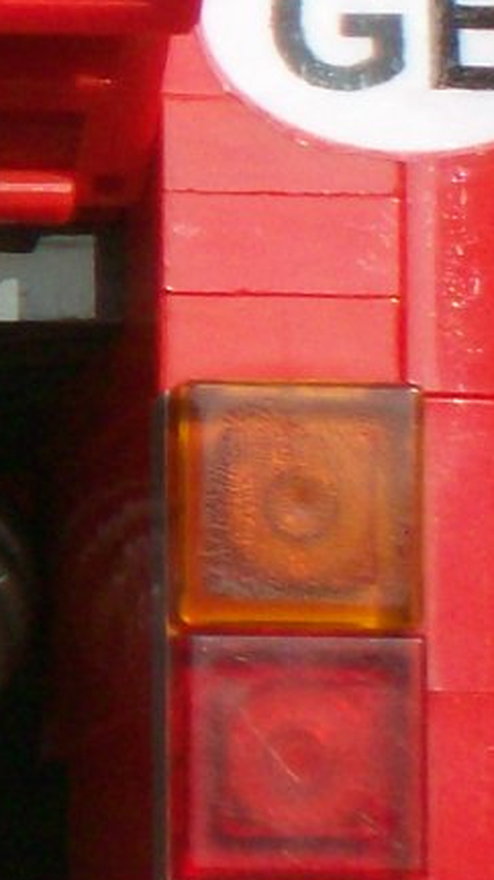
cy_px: 237
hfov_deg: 2.7
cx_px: -937
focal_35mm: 437
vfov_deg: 4.9
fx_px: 10190
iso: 80
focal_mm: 18
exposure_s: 1/713
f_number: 4.8
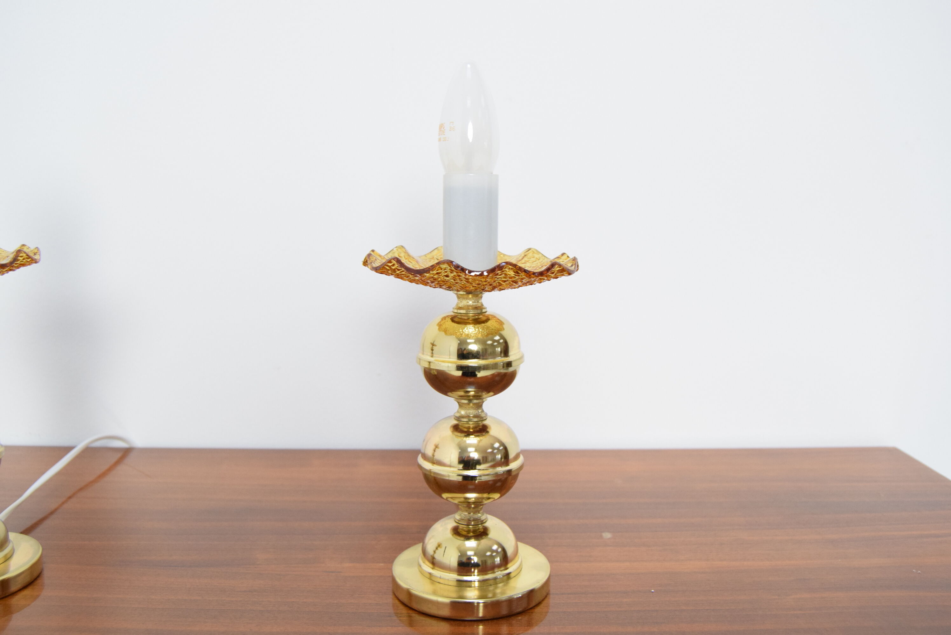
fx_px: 872
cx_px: 476
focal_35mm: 33
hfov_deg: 57.2
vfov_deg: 40.0
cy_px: 318
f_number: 5
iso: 1600
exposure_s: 1/100
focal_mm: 22
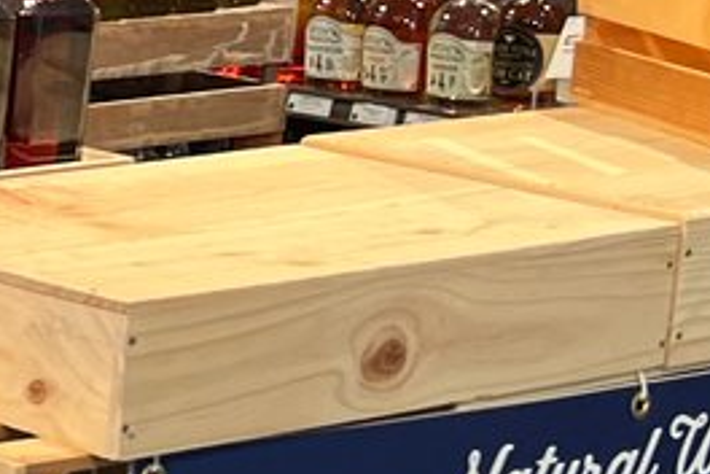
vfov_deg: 8.8
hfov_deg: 12.1
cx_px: -615
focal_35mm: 155
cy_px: 316
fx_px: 3057
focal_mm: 5.7
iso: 80
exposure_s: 1/60
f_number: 1.5
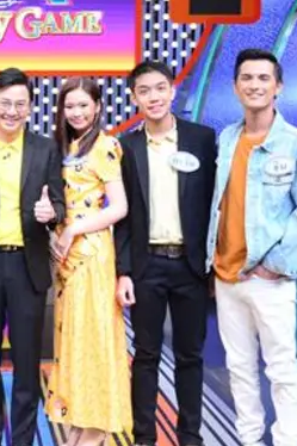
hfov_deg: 17.6
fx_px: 929
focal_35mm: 75
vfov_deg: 26.9
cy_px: 154
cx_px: -19
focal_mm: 24
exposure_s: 1/400
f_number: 3.8
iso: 2000
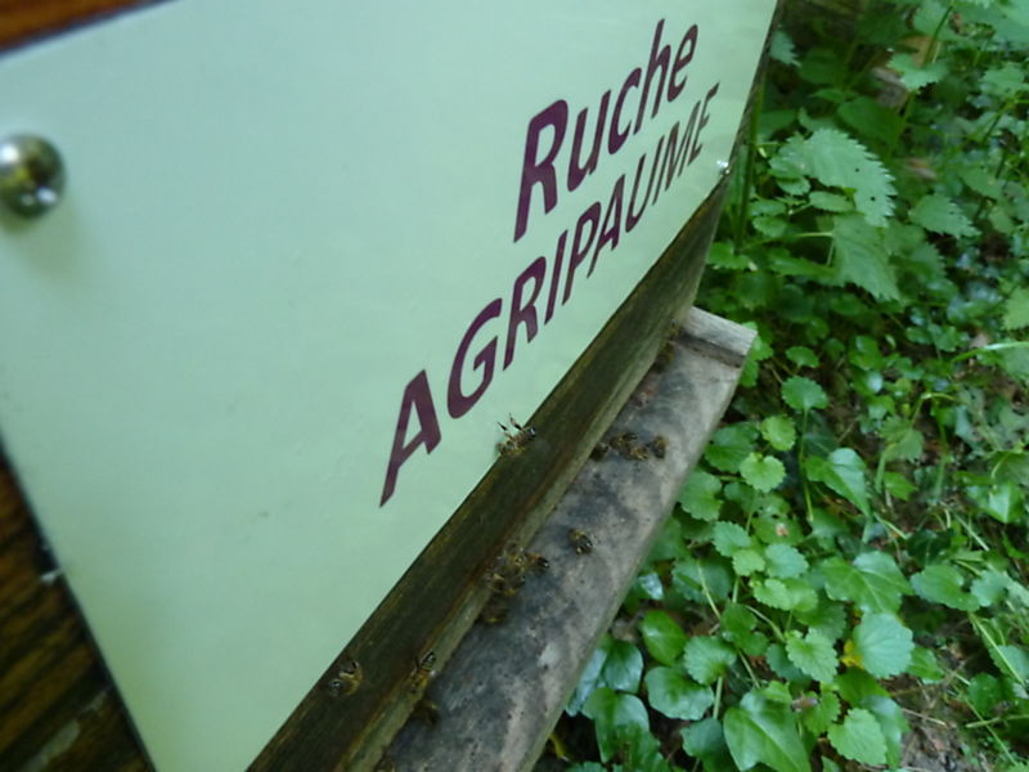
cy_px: 386
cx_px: 514
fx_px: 803
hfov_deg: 65.3
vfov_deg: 51.4
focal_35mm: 27
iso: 320
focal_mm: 4.4
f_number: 3.3
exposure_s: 1/30
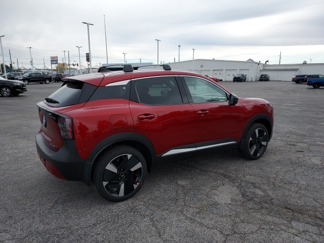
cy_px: 122
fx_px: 225
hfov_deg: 71.6
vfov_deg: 56.8
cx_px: 162
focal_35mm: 24
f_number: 1.8
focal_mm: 4.6
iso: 40
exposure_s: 1/453
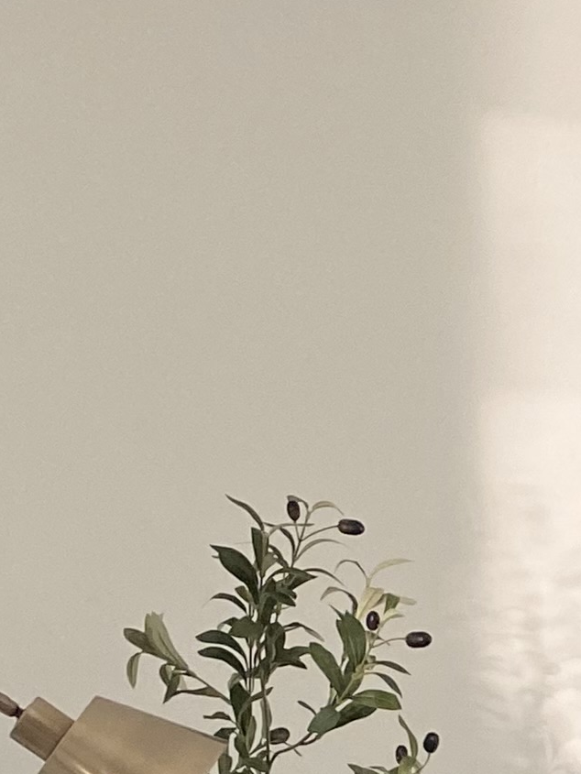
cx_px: 1324
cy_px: 1474
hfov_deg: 10.5
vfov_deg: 13.8
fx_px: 2774
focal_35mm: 124
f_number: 1.8
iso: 125
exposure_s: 1/63
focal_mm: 4.25
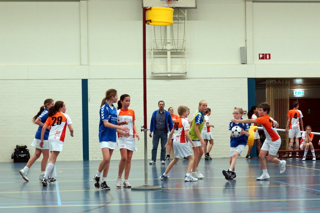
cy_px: 106
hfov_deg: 27.0
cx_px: 160
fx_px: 666
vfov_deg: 18.2
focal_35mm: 75
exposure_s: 1/160
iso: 800
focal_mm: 50
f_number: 2.5
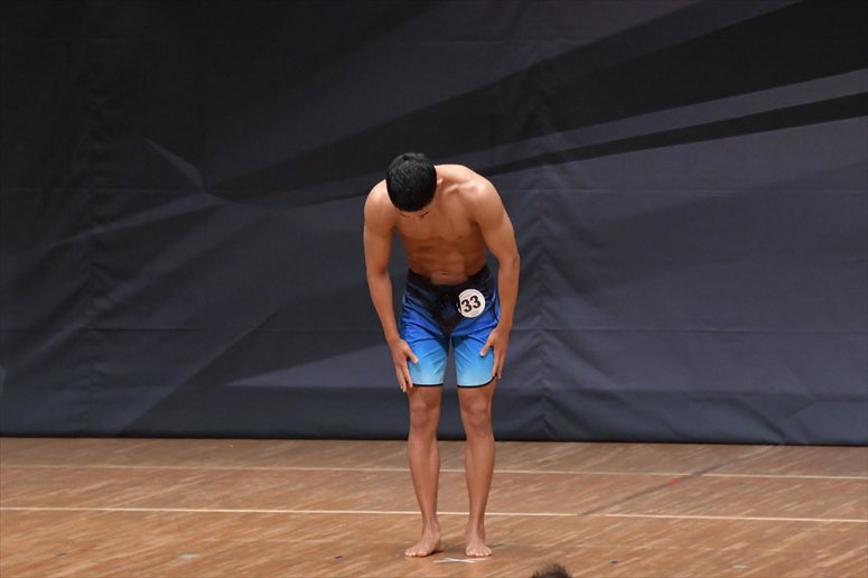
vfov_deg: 4.8
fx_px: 6868
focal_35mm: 285
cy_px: 289
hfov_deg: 7.2
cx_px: 434
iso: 6400
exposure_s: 1/400
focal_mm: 190
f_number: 5.6
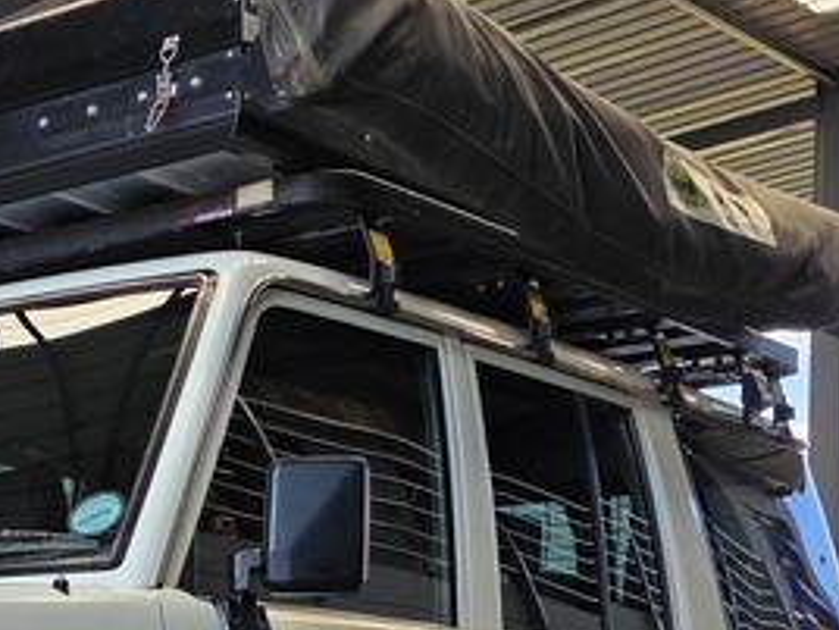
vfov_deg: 15.9
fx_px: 2133
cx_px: -257
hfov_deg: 20.3
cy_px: 834
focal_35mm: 88
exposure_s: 1/359
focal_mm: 6.25
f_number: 1.7
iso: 25
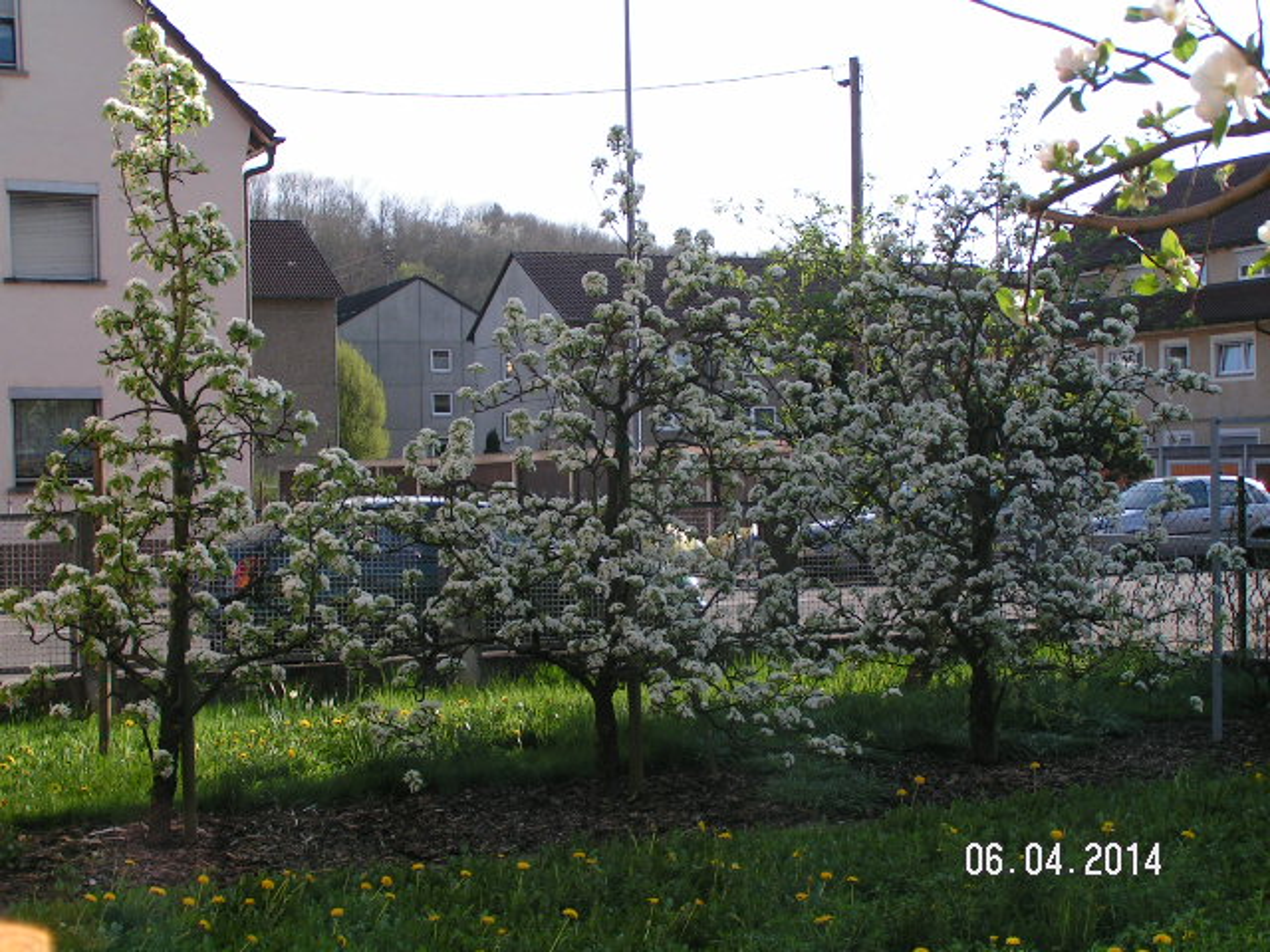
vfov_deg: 27.0
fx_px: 1981
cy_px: 476
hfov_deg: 35.5
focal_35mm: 54
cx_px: 635
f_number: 5
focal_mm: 8.3
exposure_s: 1/200
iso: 50
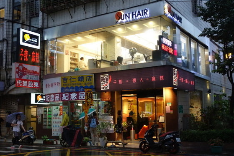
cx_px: 125
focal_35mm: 44
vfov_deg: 30.6
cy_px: 81
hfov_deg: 44.4
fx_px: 286
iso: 800
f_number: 2.8
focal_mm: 15.1
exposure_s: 1/60
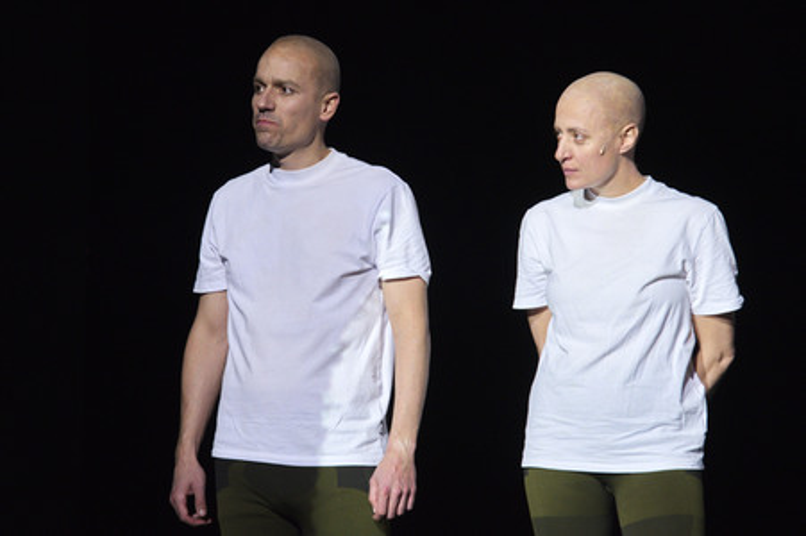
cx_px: 403
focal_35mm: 160
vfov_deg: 8.6
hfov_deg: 12.8
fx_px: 3580
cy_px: 268
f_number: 5.6
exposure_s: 1/125
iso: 1600
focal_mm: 160
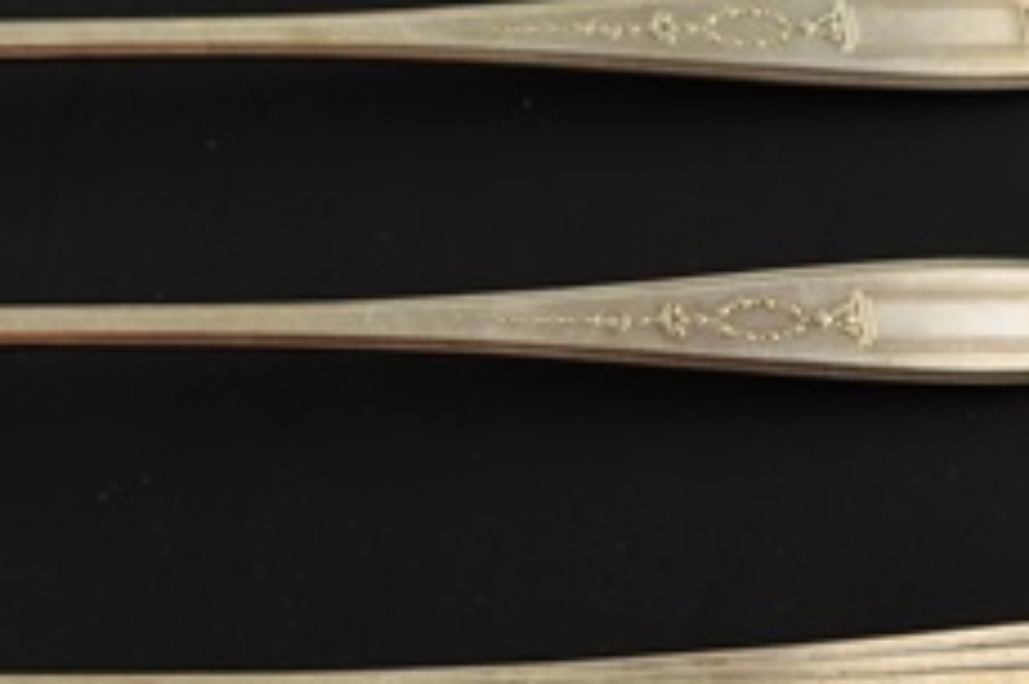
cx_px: 116
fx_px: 2685
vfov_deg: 14.5
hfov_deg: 21.3
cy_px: 197
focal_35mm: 94
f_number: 5
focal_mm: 24
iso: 400
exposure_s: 1/100
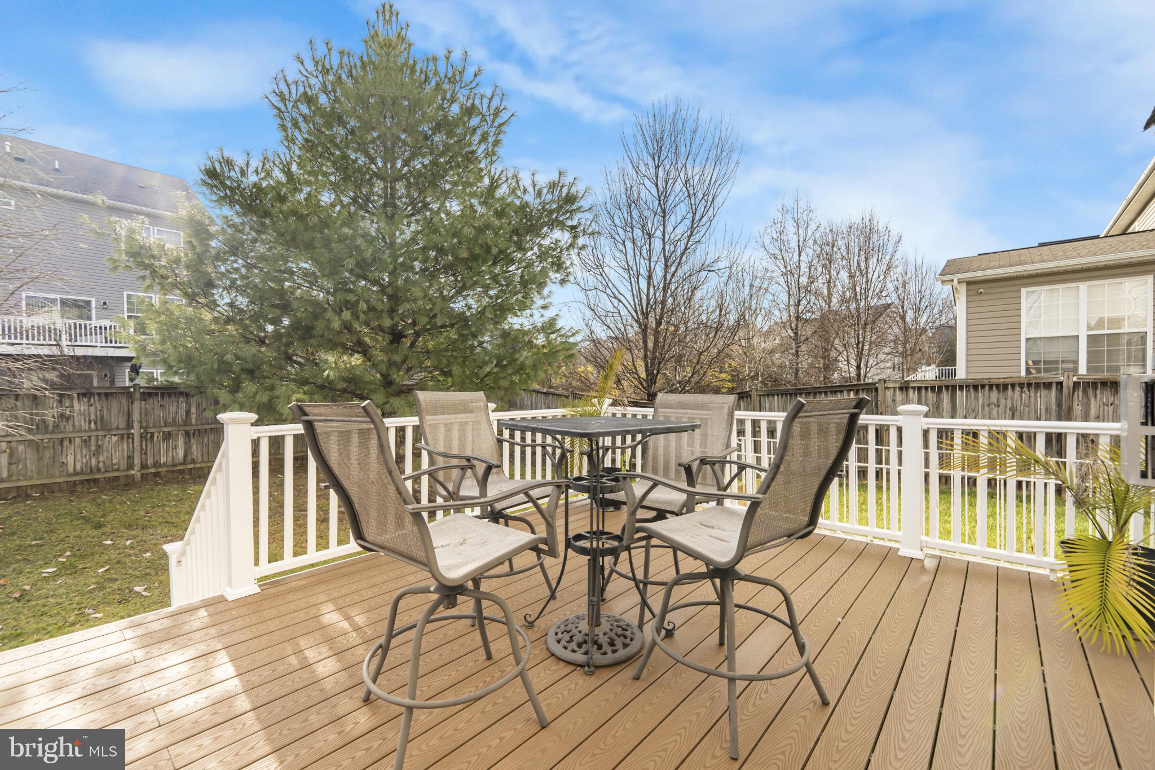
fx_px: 449
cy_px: 385
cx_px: 578
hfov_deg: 104.3
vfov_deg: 81.2
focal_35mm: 14
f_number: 7.1
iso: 100
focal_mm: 14
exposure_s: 1/200
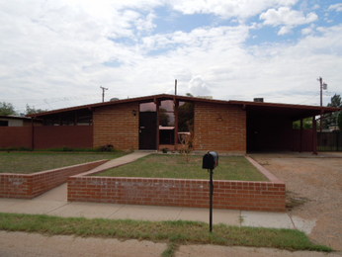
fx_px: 297
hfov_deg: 59.9
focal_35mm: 30
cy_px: 128
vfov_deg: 46.8
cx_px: 171
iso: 100
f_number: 7
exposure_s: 1/400
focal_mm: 5.4
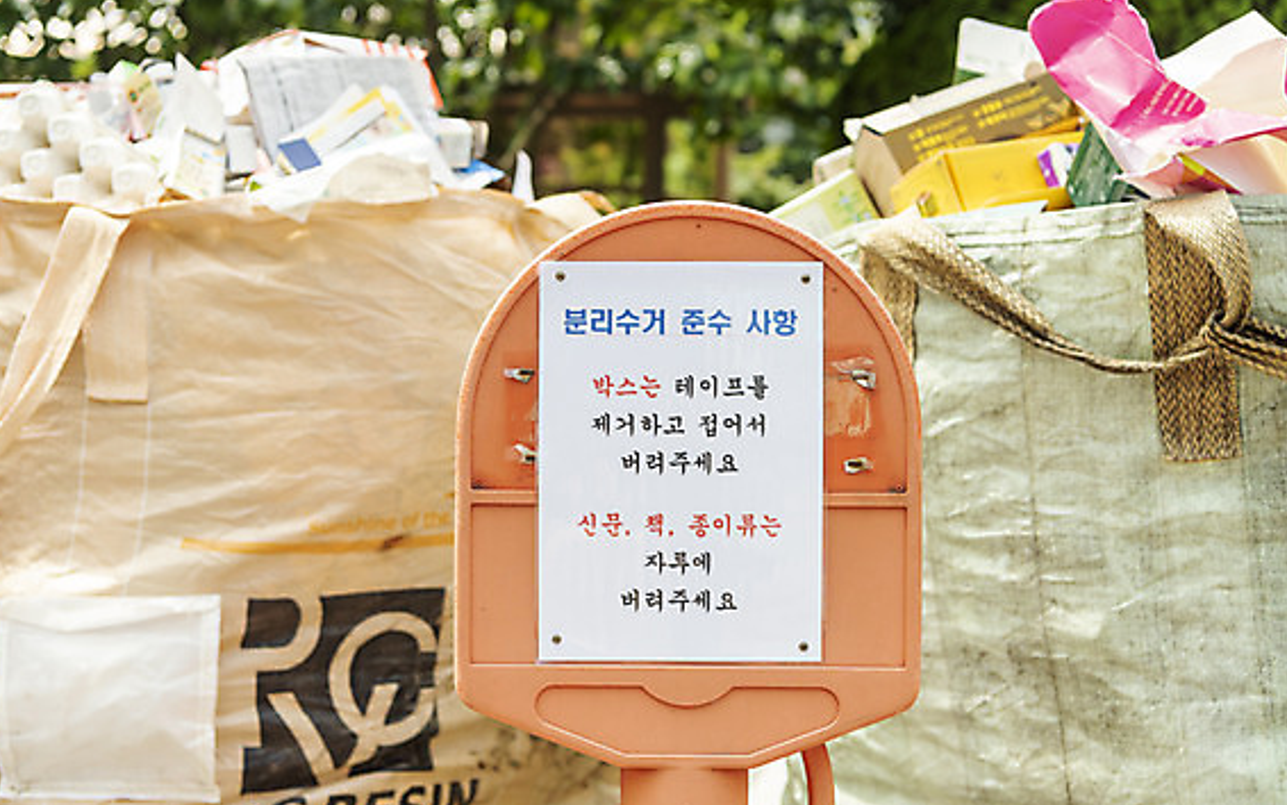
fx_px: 1894
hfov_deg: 37.5
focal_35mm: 54
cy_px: 384
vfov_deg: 24.0
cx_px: 612
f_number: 4
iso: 125
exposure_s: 1/320
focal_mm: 50
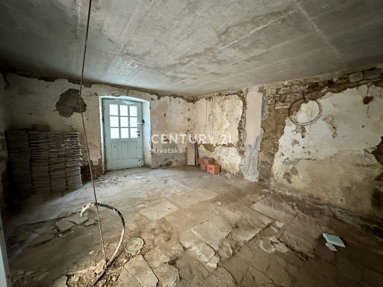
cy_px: 144
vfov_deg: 85.7
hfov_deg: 102.1
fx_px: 155
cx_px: 192
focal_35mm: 14
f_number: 2.2
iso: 1250
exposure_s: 1/46
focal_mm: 2.22
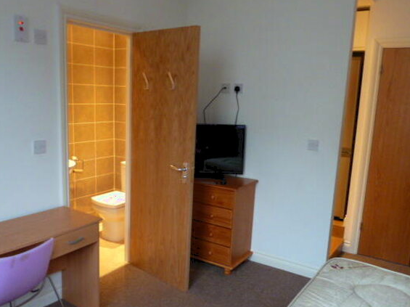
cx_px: 176
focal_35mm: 31
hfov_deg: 58.2
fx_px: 367
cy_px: 172
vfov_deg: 45.3
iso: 400
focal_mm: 4.1
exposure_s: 1/15
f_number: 3.3
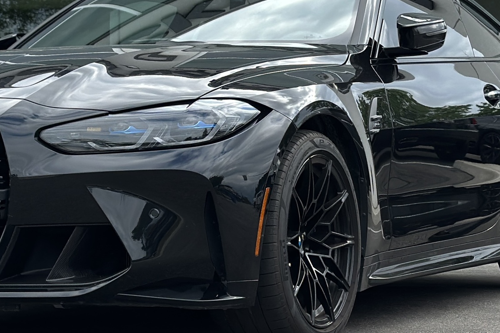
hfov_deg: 22.3
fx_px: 1264
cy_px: 132
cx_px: 161
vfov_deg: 15.0
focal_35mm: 91
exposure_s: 1/1395
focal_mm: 6.86
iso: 80
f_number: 1.78
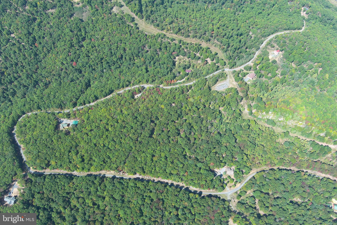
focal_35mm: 29
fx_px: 271
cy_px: 112
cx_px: 168
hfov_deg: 63.7
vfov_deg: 45.0
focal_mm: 10.57
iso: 100
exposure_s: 1/473
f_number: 2.8
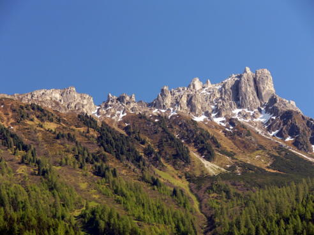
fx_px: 1379
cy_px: 118
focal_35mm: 152
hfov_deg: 13.0
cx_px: 157
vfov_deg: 9.8
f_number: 4.5
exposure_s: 1/100
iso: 80
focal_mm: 32.2
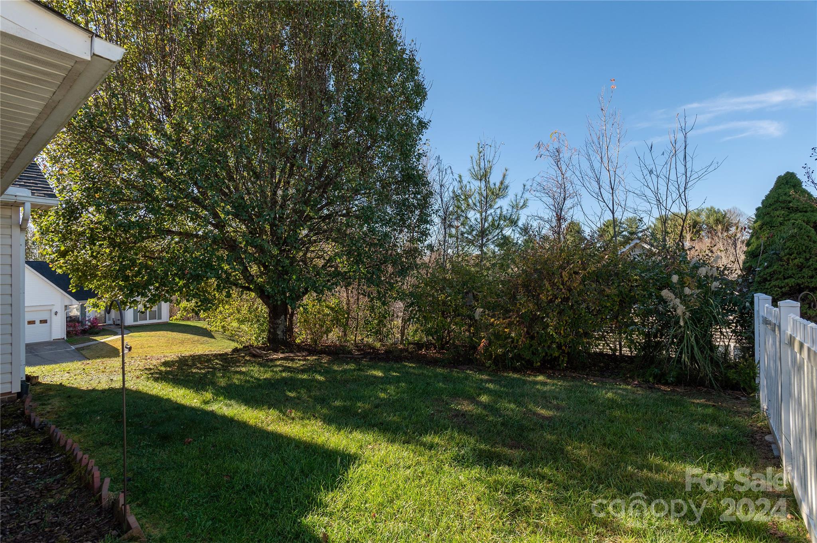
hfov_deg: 93.3
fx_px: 385
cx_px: 408
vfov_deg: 70.3
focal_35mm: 17
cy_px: 272
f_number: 8
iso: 320
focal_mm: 17
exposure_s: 1/400
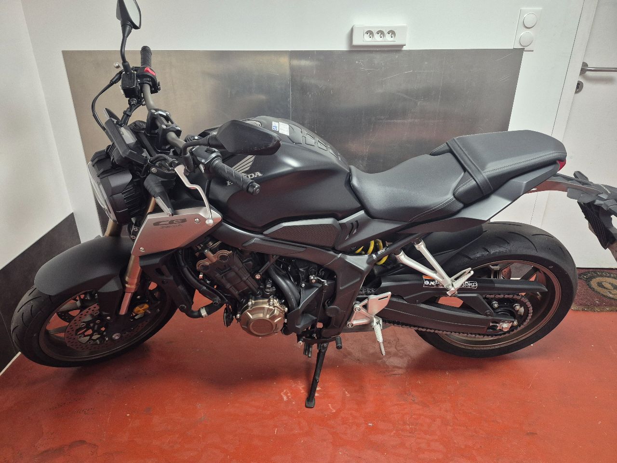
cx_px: 308
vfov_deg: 58.9
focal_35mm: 23
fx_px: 410
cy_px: 232
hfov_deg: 73.9
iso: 400
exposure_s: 1/100
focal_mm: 5.4
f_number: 1.8
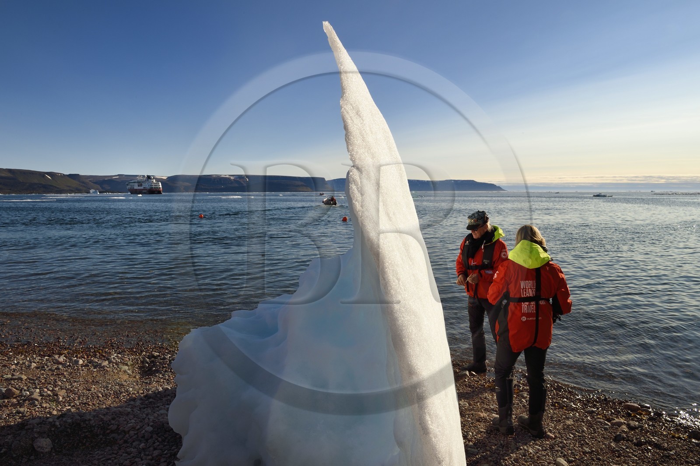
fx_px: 466
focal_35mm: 24
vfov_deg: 53.1
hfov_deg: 73.8
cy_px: 233
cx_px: 350
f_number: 22
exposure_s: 1/160
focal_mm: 24
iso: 200
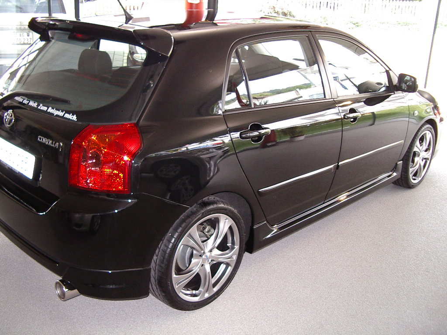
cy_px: 168
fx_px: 491
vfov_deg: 37.7
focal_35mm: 38
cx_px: 224
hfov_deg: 49.0
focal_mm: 5.8
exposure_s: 1/60
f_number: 2.6
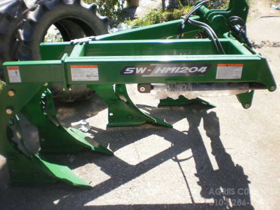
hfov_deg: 51.4
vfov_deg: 39.7
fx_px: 291
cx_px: 140
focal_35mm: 36
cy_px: 105
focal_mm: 6.3
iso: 100
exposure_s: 1/320
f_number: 3.1
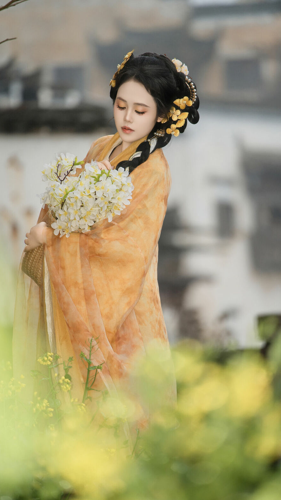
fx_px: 2503
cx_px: 161
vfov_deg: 11.4
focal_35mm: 189
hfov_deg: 6.4
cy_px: 250
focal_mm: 180
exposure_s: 1/125
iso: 250
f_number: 2.8
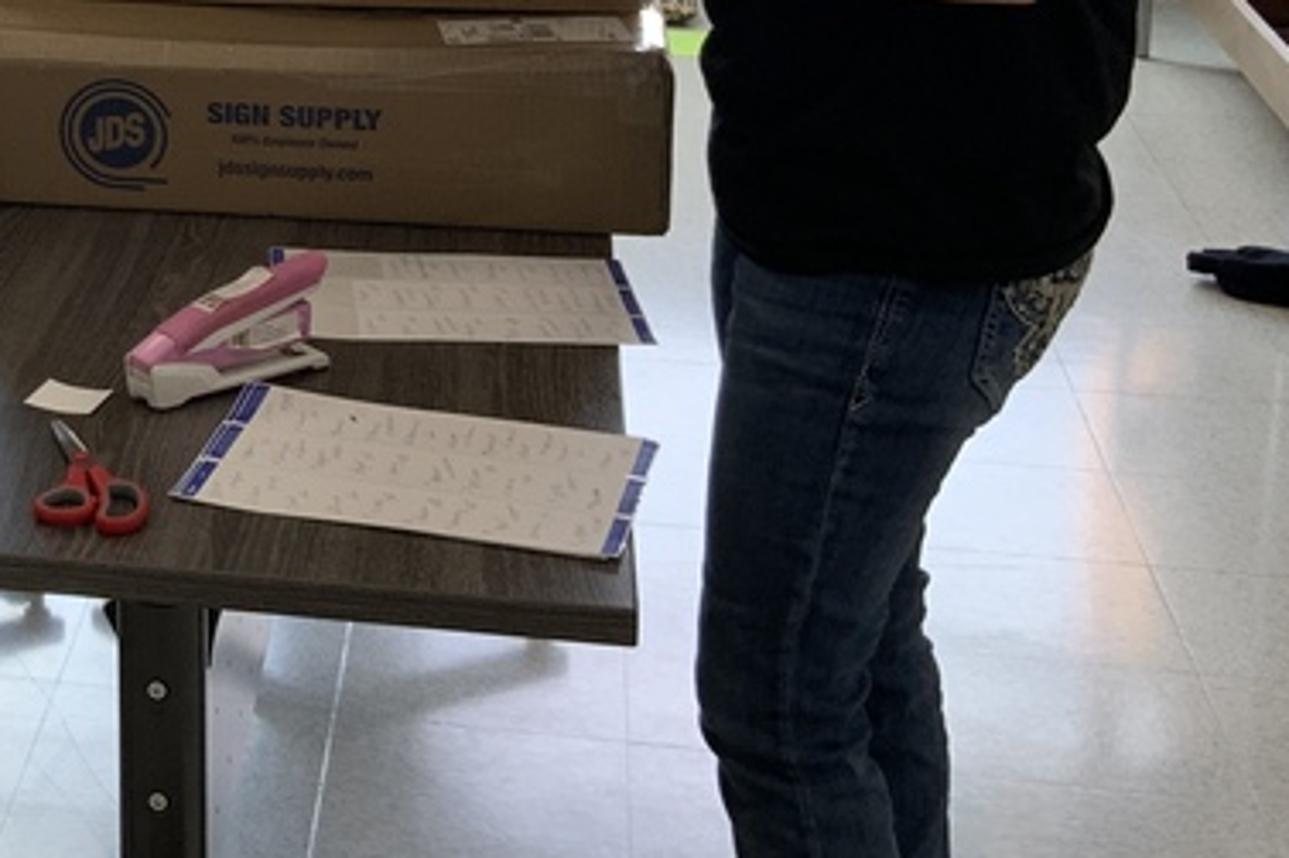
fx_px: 2935
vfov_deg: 16.0
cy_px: -144
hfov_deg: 22.8
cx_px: -256
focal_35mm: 82
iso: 25
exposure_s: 1/120
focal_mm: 3
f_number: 1.8
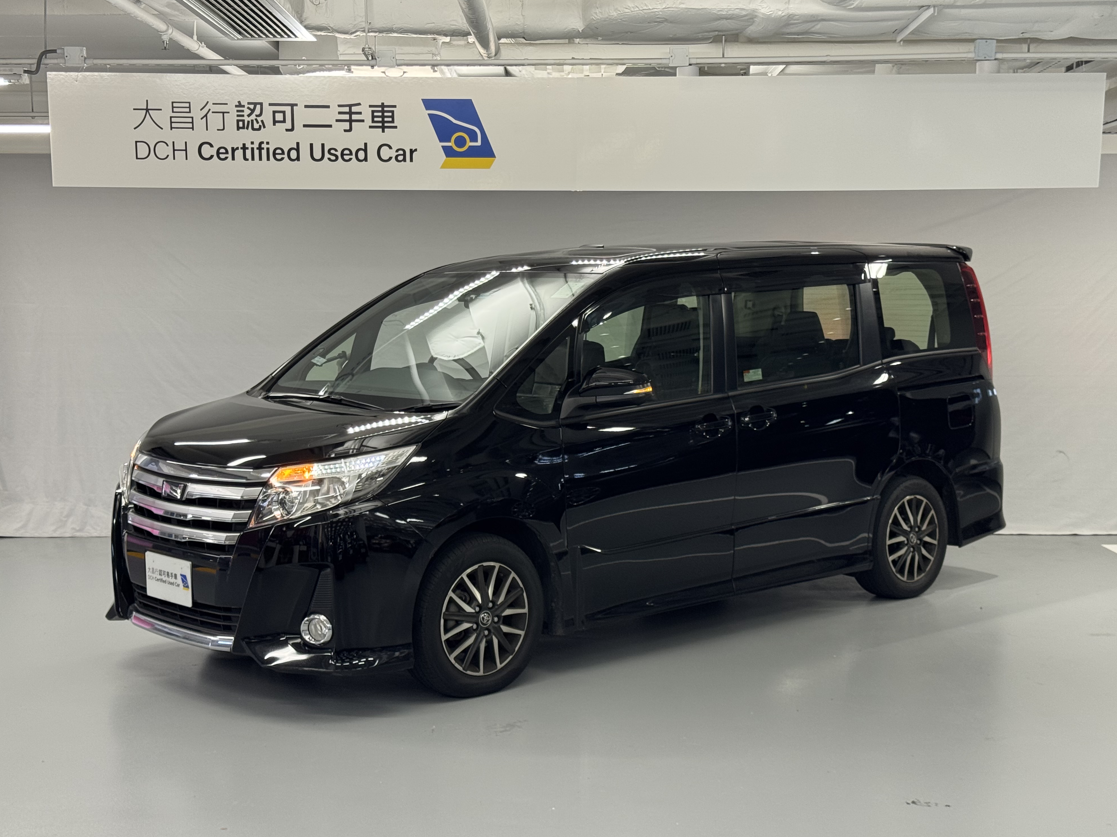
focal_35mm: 49
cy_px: 419
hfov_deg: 38.9
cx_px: 564
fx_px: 1581
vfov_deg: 29.7
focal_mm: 6.76
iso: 64
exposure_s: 1/50
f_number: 1.78
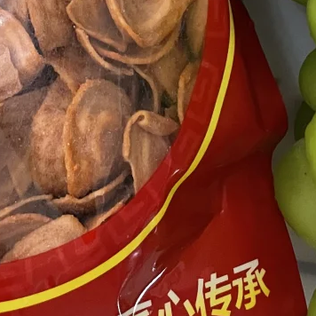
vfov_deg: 16.6
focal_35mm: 93
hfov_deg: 18.7
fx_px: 961
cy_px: -187
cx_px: 118
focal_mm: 4.2
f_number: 1.6
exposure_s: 1/60
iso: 400
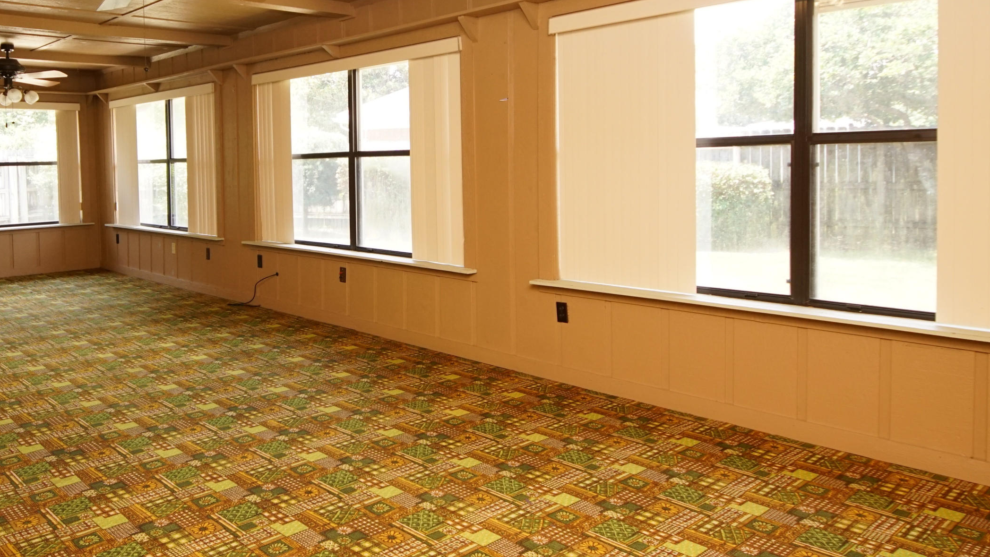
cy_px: 196
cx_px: 326
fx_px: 709
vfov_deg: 42.5
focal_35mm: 27
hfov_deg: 67.8
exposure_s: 1/160
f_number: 4.5
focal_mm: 12
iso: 800
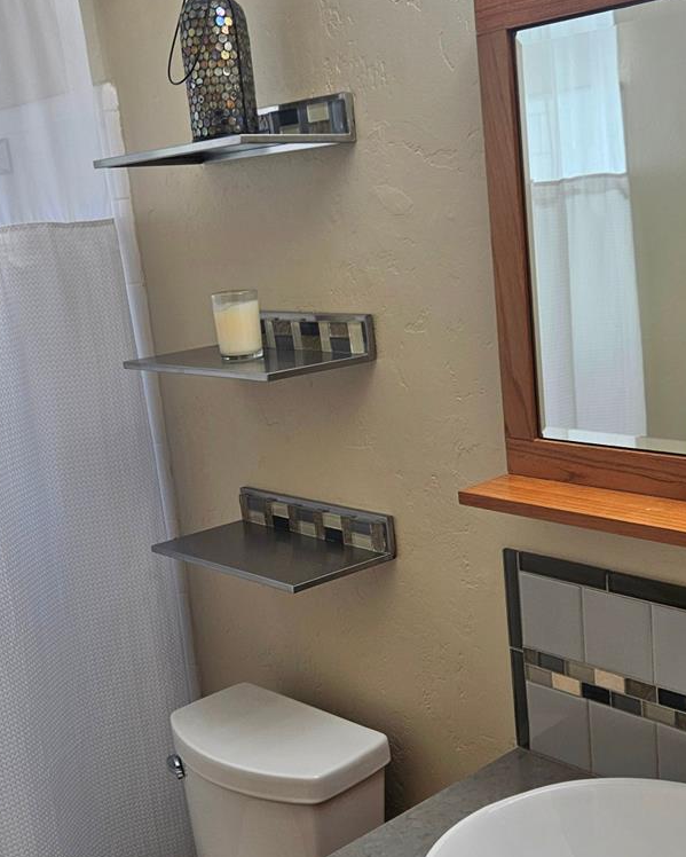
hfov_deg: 33.2
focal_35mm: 45
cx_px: 444
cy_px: 486
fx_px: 1141
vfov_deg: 41.1
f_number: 1.8
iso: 64
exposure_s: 1/120
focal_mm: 5.4
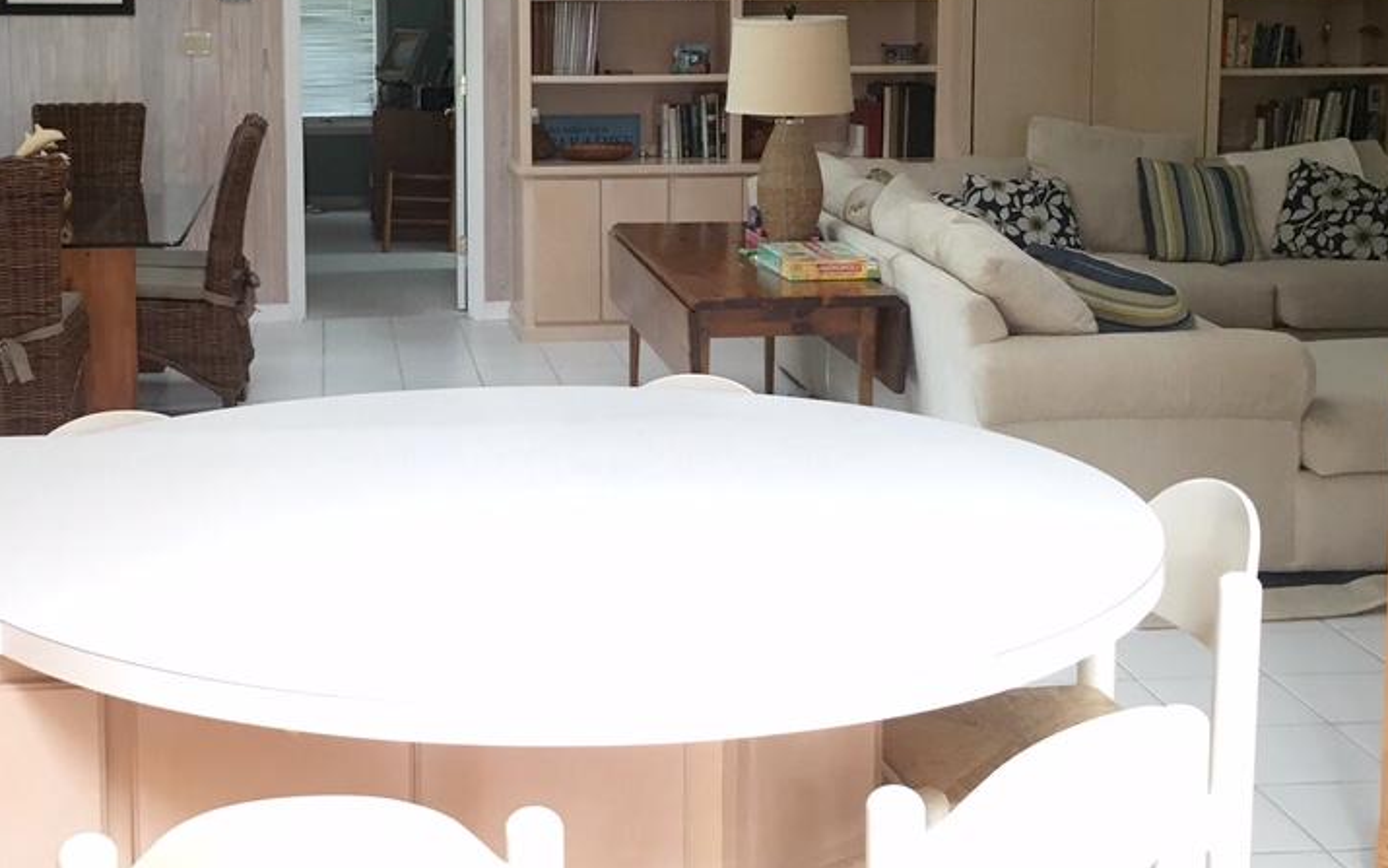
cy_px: 250
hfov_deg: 36.7
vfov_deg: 23.4
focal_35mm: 55
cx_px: 540
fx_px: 2081
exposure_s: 1/30
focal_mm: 4.15
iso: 80
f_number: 2.2
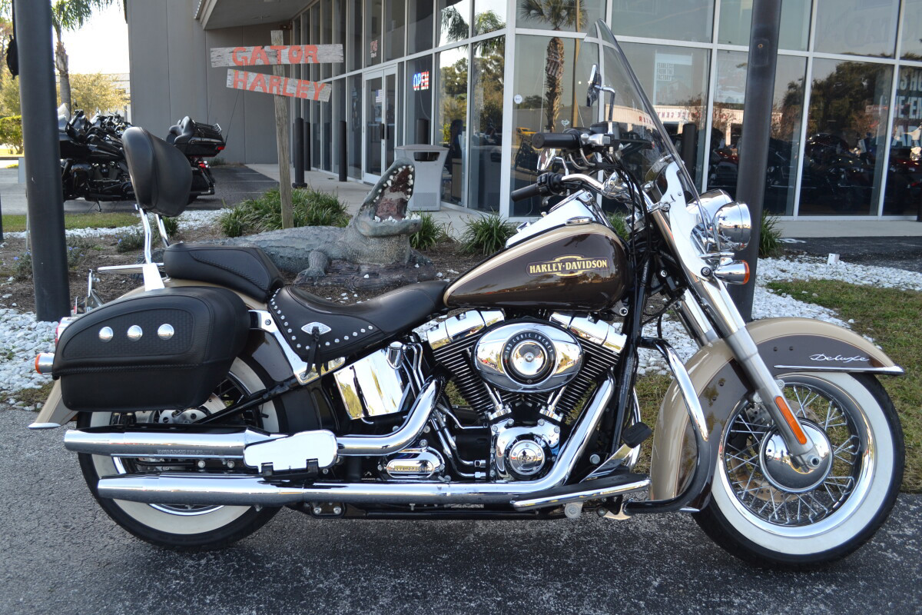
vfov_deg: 40.0
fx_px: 845
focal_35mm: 33
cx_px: 461
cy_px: 308
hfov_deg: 57.2
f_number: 5.6
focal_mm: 22
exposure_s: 1/125
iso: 160
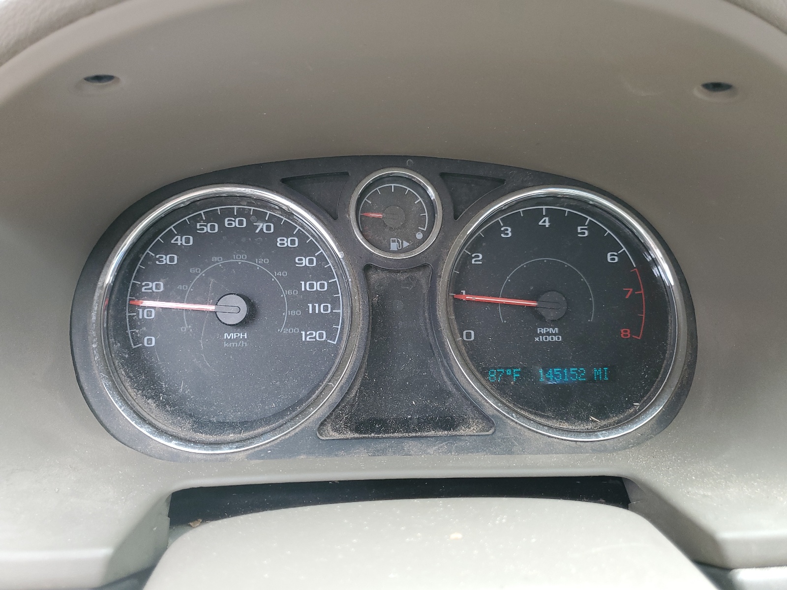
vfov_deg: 53.1
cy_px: 295
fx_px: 591
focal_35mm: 26
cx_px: 394
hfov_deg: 67.3
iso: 69
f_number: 1.5
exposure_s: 1/120
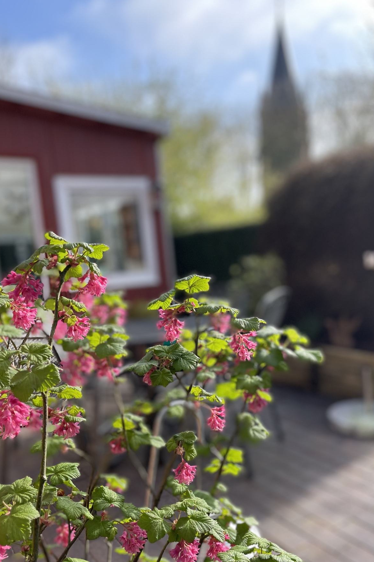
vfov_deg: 60.1
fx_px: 483
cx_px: 228
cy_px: 314
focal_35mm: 31
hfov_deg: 42.1
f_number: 1.6
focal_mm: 4.2
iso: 50
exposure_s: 1/1182
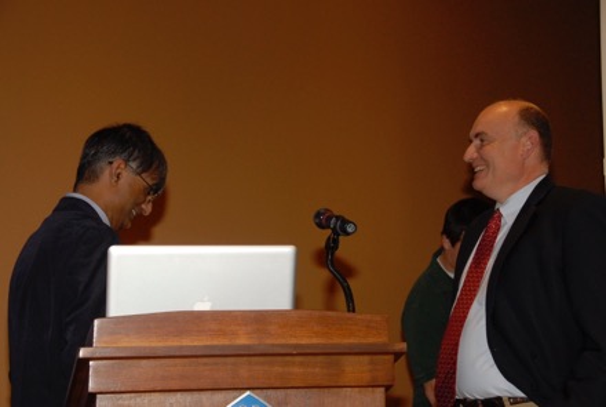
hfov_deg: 24.6
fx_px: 1391
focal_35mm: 82
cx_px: 303
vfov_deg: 16.6
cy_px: 204
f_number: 7.1
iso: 800
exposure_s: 1/60
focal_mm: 55
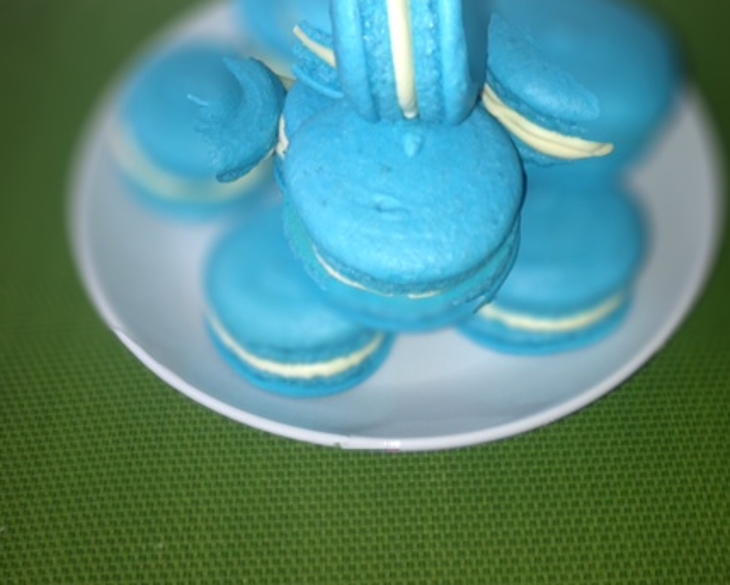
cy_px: 78
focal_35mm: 48
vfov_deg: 30.3
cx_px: 405
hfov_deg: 38.7
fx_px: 1038
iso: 50
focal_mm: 4.13
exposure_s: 1/58
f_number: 2.4
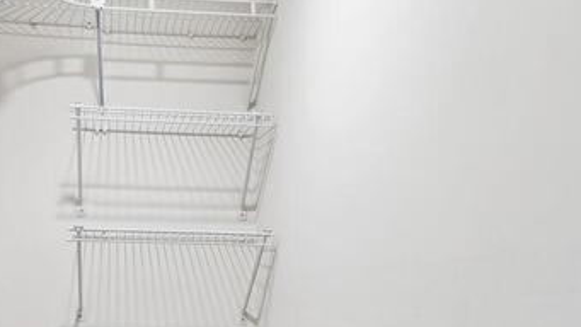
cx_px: 206
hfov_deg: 45.8
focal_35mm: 44
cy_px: 302
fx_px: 678
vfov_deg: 26.1
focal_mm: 14
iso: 100
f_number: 9
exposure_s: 1
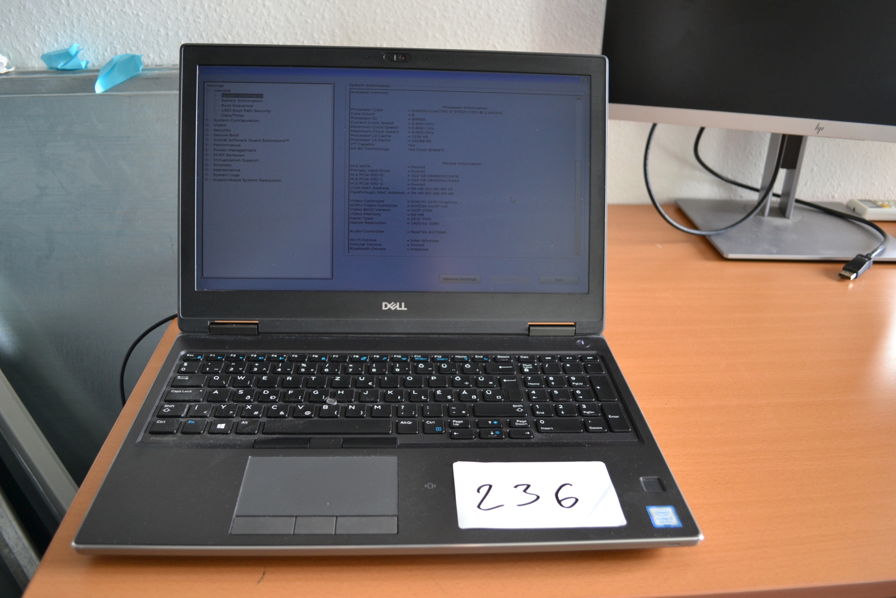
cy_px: 299
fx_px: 672
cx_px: 448
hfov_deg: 67.4
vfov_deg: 47.9
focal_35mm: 27
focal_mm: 18
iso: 400
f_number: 3.5
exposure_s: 1/50
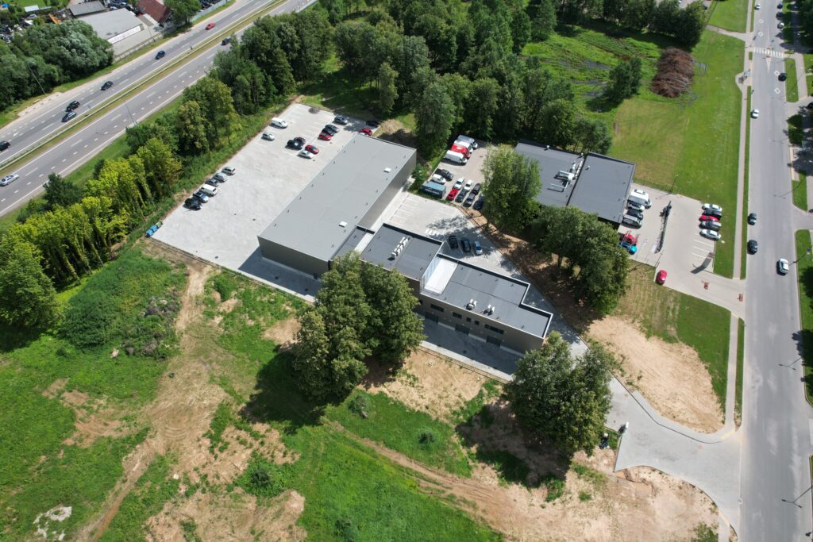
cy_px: 271
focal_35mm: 22
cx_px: 406
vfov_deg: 57.2
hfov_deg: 78.6
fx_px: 497
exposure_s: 1/1500
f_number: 2.8
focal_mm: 8.38
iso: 100
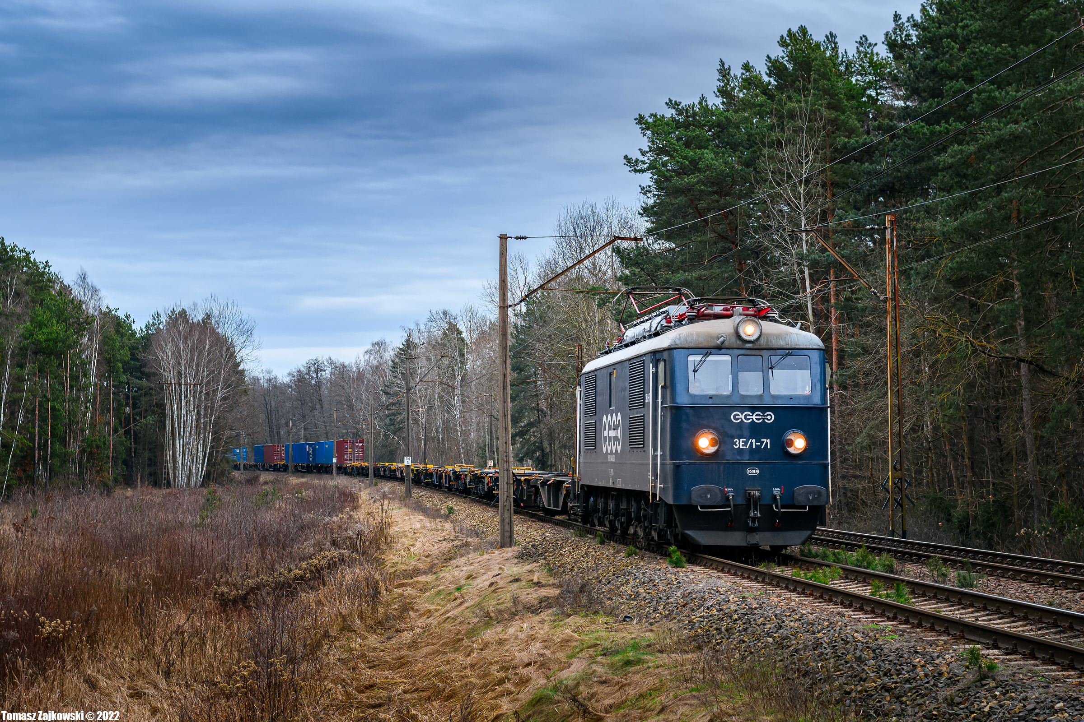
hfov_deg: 27.0
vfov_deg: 18.2
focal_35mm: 75
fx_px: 2258
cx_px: 542
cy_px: 361
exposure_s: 1/320
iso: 640
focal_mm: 50
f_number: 3.5
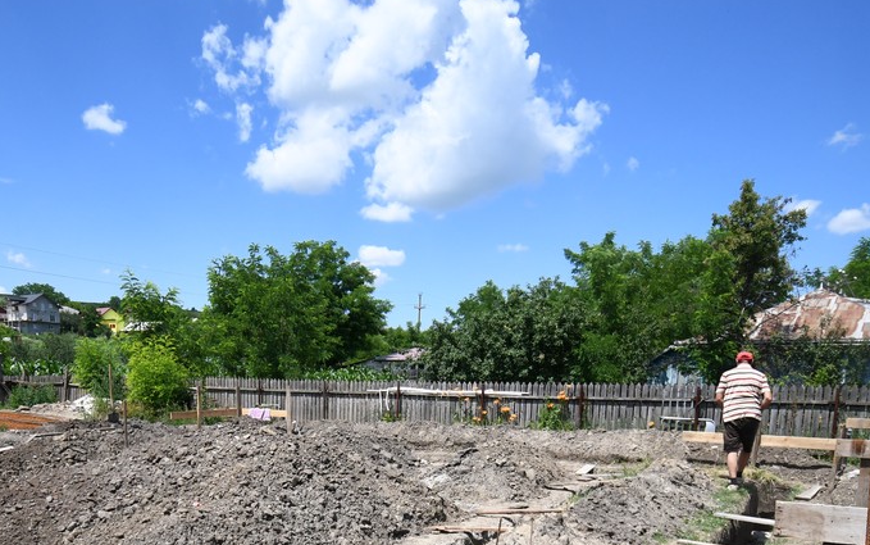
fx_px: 640
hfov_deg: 68.0
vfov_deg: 42.7
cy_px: 478
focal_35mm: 27
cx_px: 370
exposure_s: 1/3200
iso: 500
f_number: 4.5
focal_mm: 10
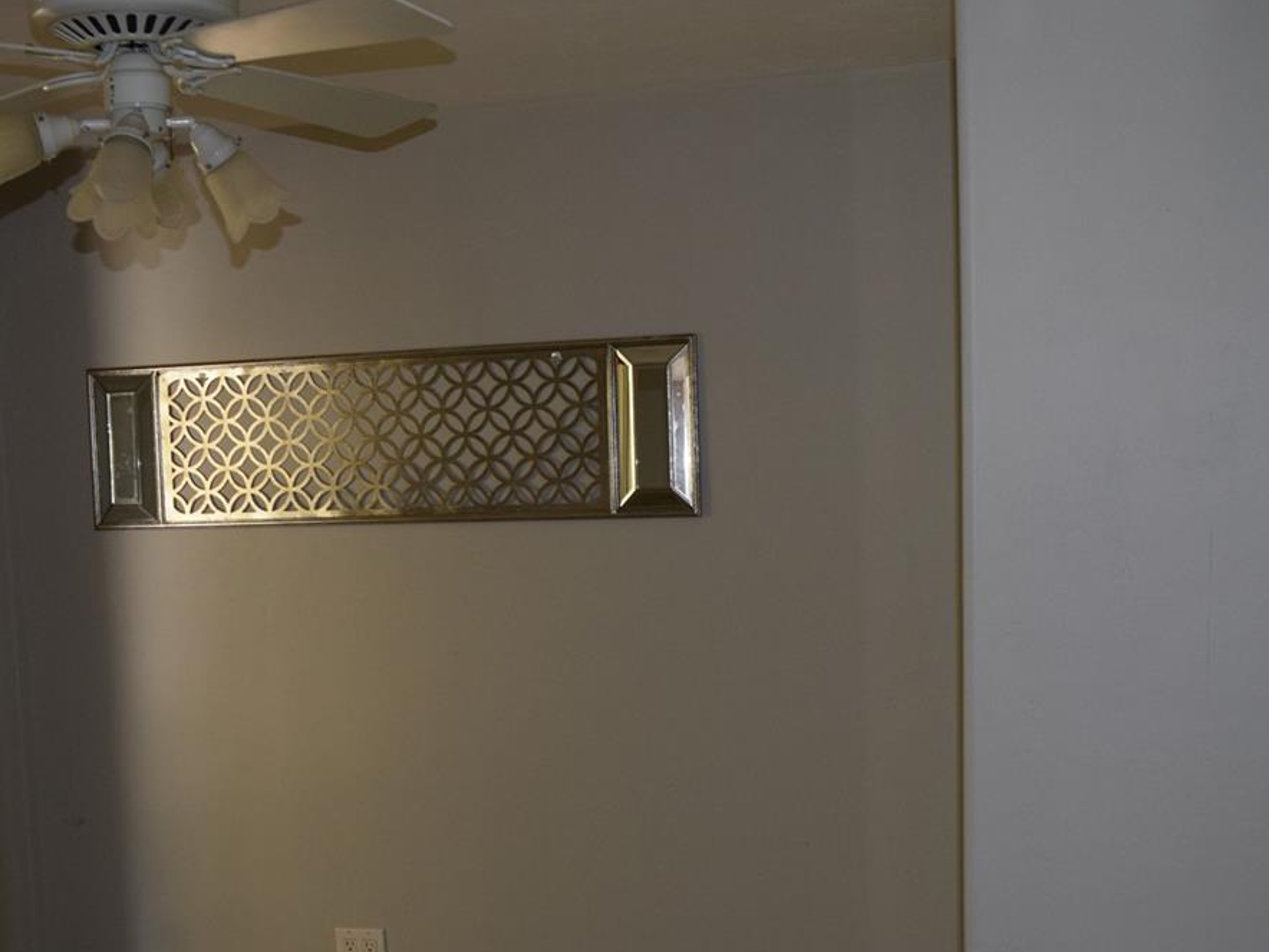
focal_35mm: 47
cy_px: 625
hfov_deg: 40.4
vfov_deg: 30.7
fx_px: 1723
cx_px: 574
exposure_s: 1/60
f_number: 4
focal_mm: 18
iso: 800
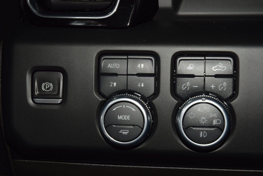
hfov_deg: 26.0
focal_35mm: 78
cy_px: 88
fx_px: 570
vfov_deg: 17.5
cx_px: 132
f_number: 8
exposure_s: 1/60
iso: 100
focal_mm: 52
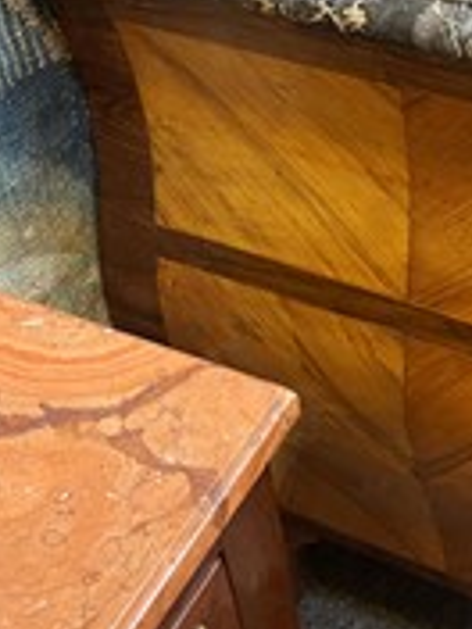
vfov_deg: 32.2
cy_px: 172
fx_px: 1073
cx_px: 522
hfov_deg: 23.3
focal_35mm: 59
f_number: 1.6
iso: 320
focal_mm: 5.1
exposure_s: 1/50
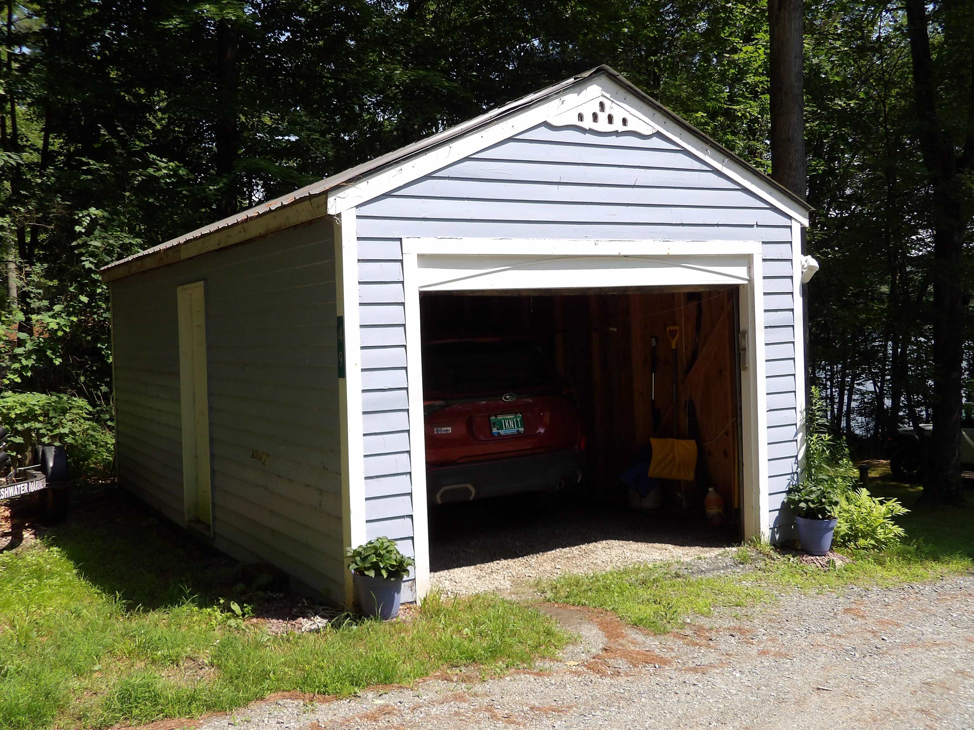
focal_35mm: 33
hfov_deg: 55.4
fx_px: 929
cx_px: 487
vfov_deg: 42.9
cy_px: 365
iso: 100
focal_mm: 5.9
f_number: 3.6
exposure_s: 1/574
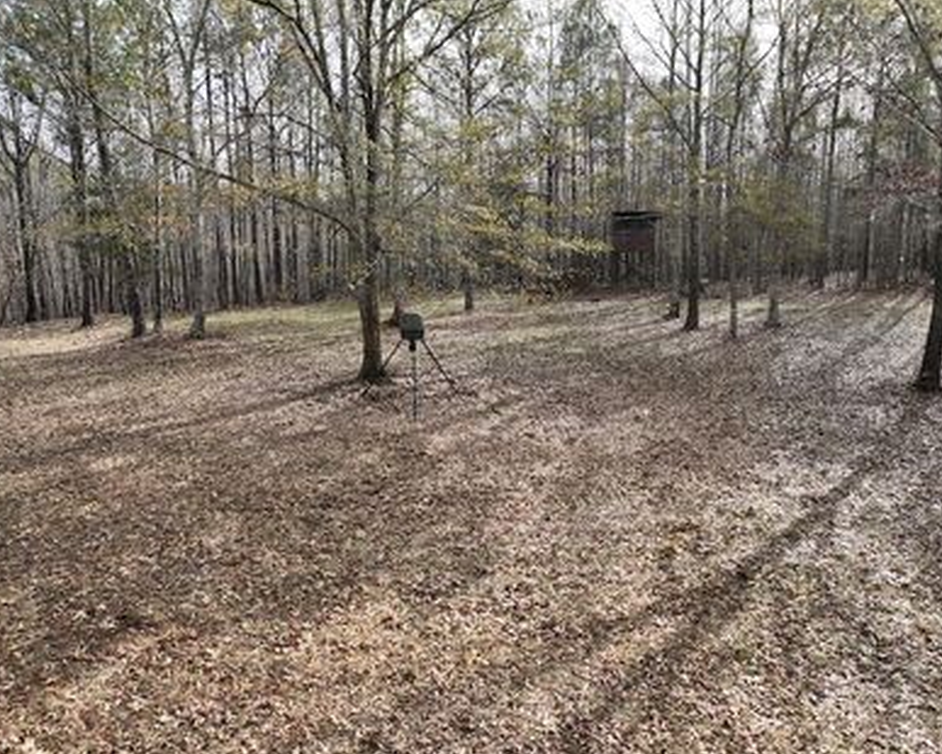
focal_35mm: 26
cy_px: 382
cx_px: 492
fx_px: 725
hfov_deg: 66.0
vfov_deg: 55.0
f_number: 2.8
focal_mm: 12.29
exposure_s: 1/1000
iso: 160
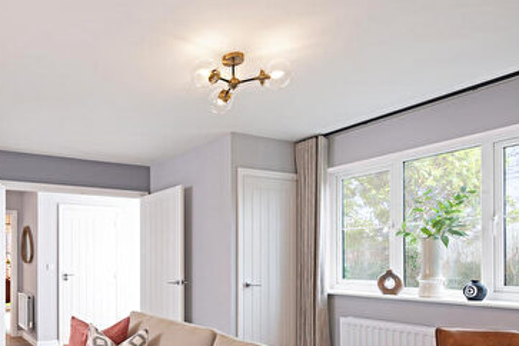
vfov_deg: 45.9
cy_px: 267
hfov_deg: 61.6
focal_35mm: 27
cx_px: 102
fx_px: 389
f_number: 9
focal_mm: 14
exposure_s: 1/2.5
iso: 100
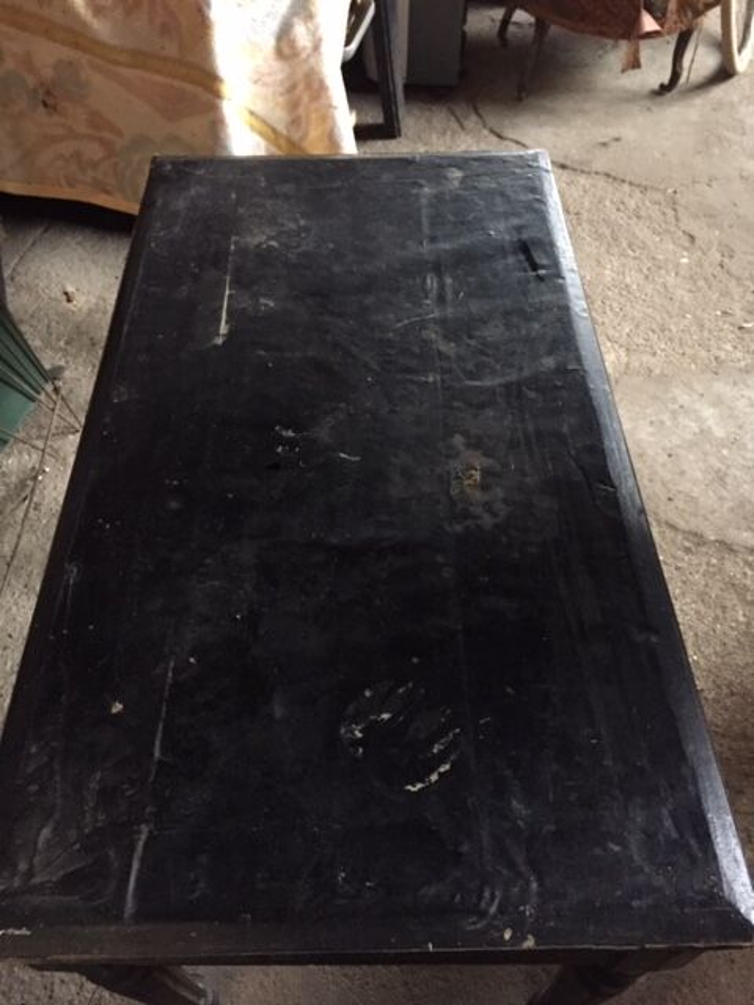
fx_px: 842
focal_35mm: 29
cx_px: 377
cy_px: 502
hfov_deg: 48.2
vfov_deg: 61.7
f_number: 2.2
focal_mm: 4.15
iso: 400
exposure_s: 1/17
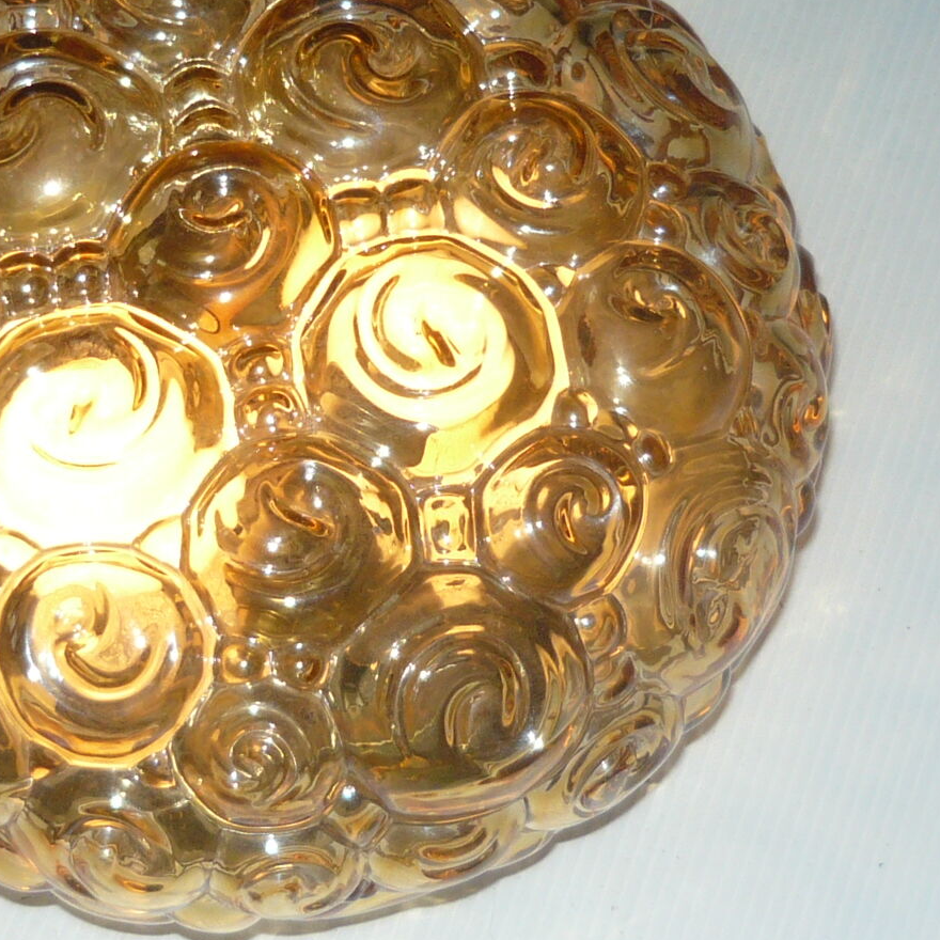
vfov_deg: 17.7
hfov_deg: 17.7
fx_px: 3011
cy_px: 405
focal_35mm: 98
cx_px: 312
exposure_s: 1/1000
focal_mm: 6.3
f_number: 2.9
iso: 100
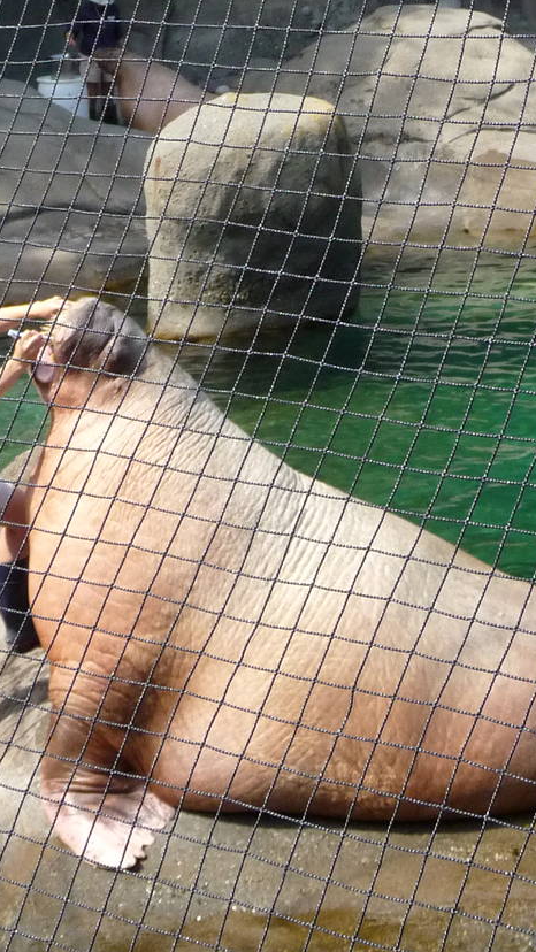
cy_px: 318
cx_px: 455
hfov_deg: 15.0
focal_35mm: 80
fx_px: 2021
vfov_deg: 26.4
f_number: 3.8
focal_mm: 6.3
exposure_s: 1/500
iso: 250
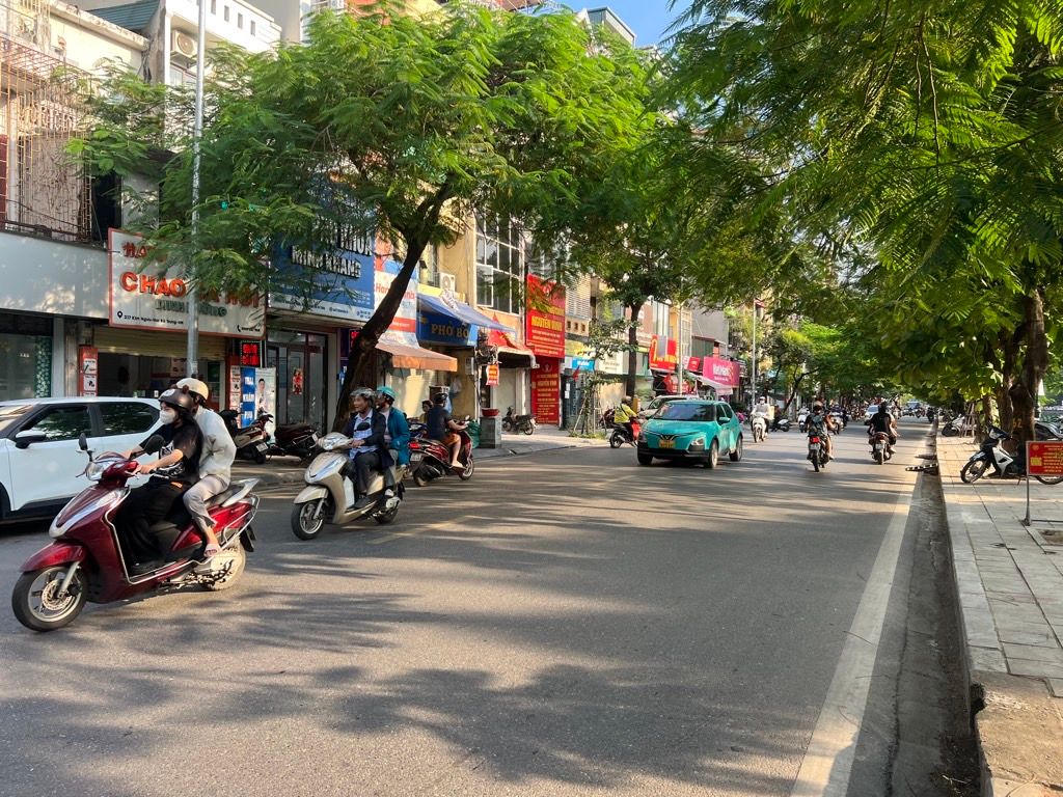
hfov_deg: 67.3
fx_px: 798
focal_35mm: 26
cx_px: 532
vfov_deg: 53.1
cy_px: 398
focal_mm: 5.7
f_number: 1.5
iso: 50
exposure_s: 1/439
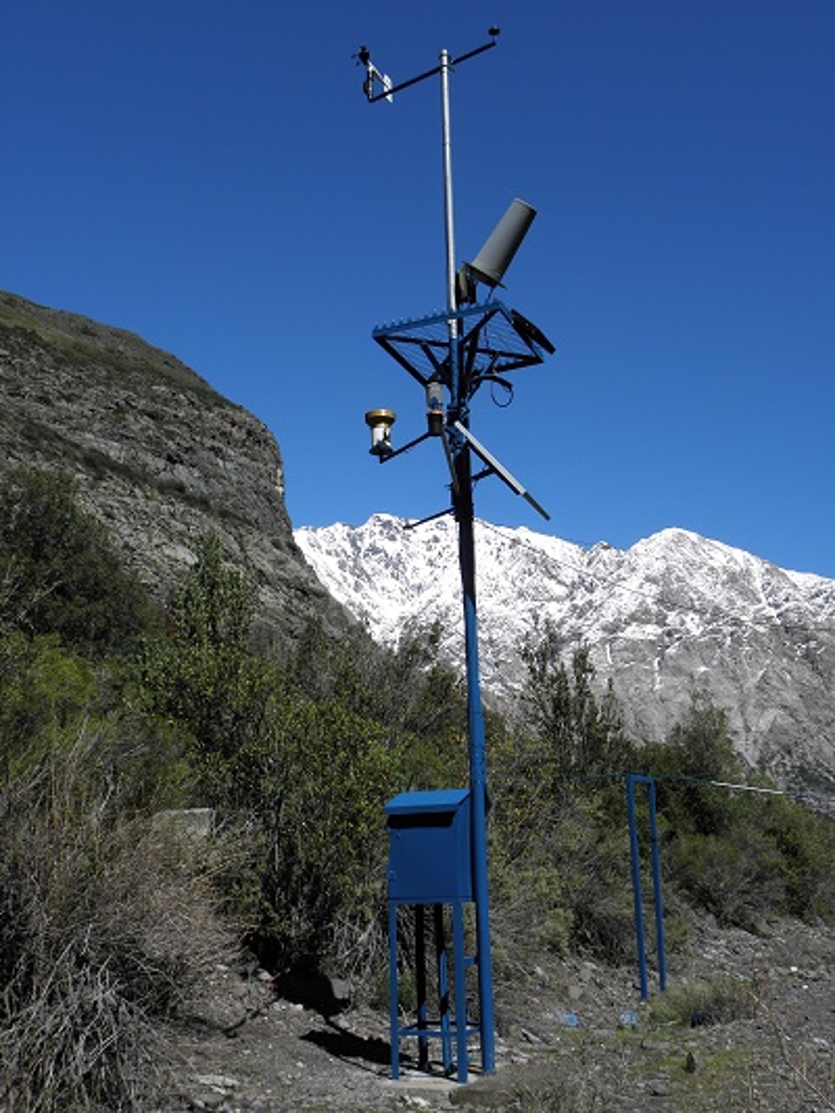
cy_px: 556
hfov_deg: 39.7
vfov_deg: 51.3
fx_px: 1157
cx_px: 418
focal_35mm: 36
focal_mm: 6.44
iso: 64
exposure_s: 1/640
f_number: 5.6
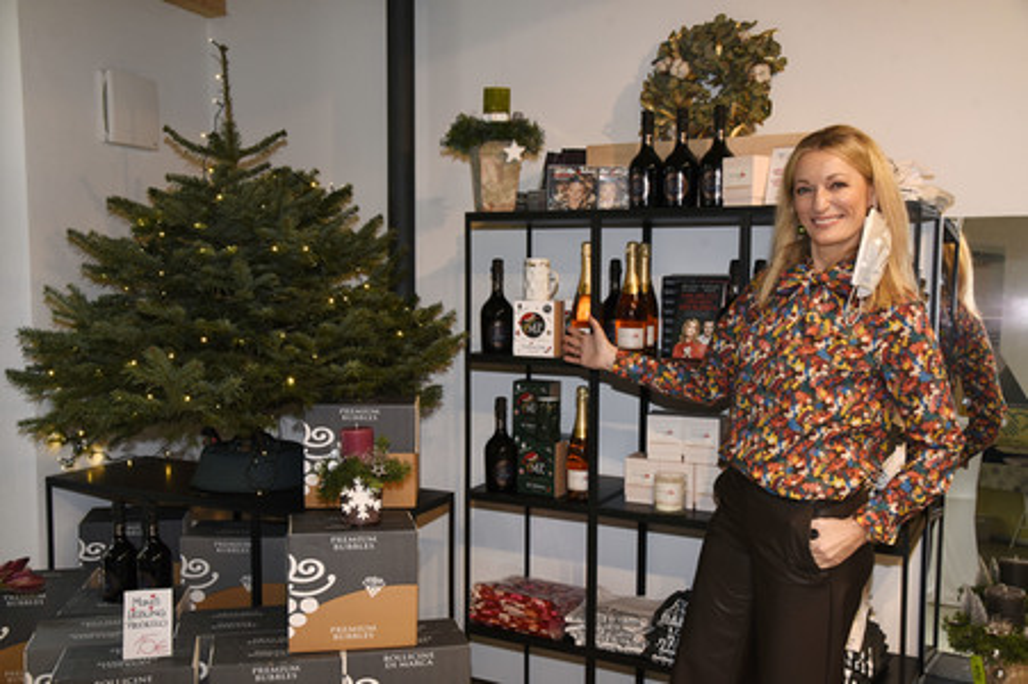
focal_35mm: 35
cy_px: 342
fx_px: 999
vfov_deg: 37.8
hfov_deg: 54.5
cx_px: 514
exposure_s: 1/125
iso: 1250
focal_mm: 35
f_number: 6.3
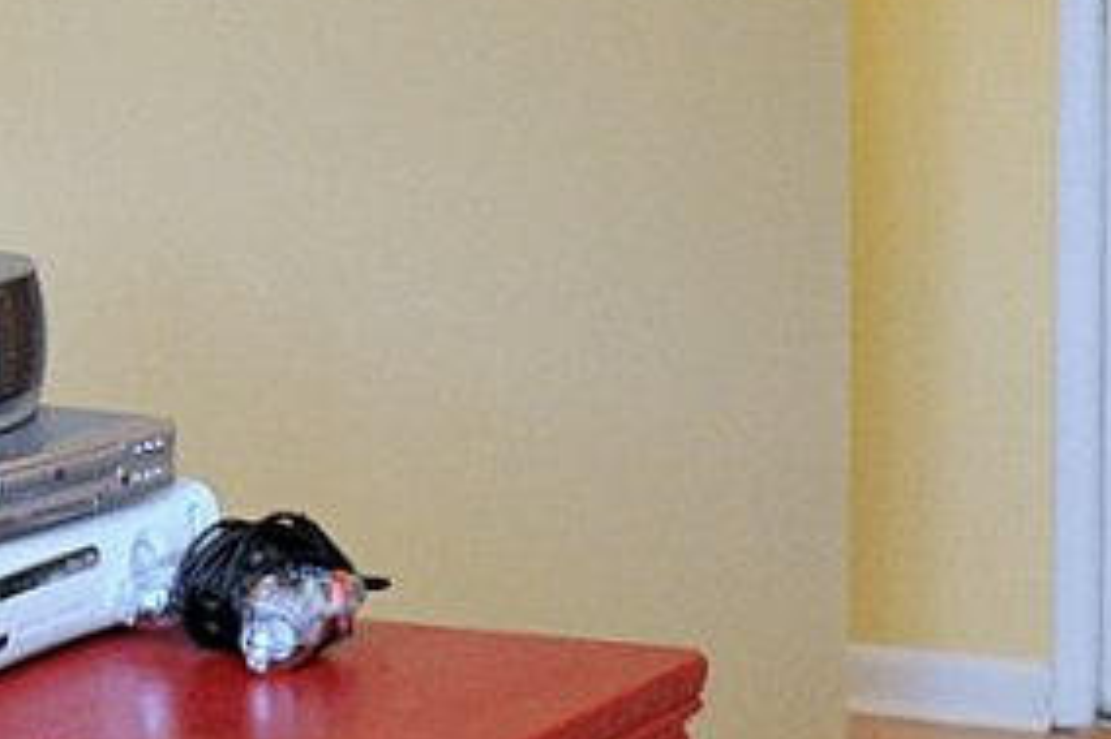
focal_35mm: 135
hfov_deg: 15.0
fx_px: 4164
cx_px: 121
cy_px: -41
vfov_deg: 10.1
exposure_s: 1/60
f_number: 8
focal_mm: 24
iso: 1600
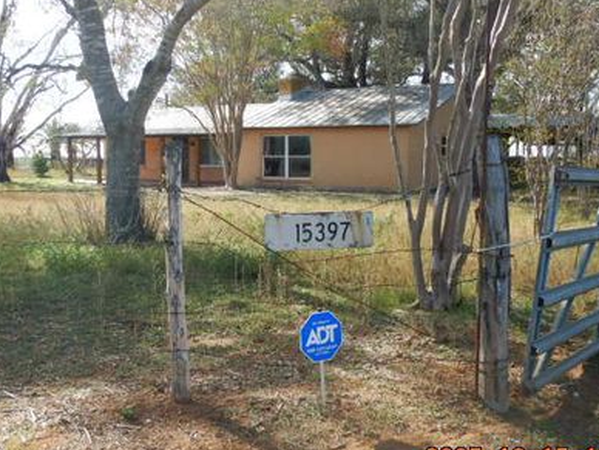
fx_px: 692
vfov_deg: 36.0
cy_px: 228
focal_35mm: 40
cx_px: 304
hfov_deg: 46.8
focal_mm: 5.6
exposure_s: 1/250
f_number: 4.2
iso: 125
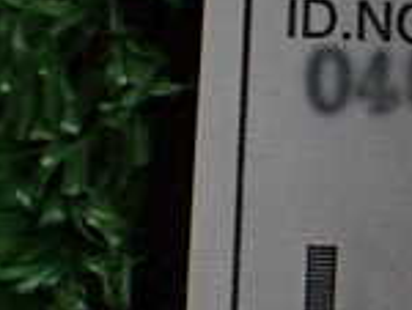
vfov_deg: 12.3
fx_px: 1431
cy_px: 230
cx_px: 599
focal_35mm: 120
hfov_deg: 15.3
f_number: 2.3
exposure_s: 1/125
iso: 400
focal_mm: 5.4
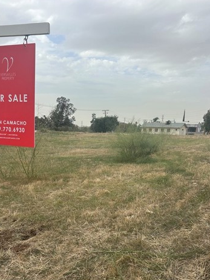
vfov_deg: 50.3
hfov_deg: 39.7
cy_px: 190
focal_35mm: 36
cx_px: 99
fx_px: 291
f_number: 1.5
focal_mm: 5.7
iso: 50
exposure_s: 1/1838
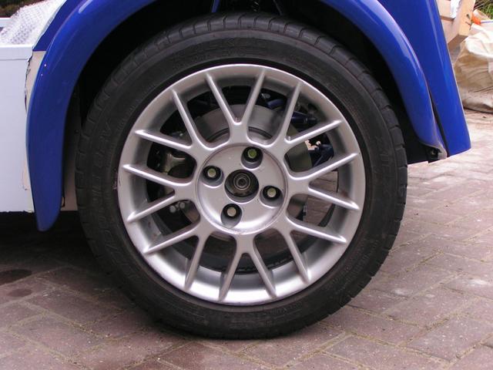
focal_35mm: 60
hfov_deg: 32.2
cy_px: 185
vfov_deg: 24.4
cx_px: 246
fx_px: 855
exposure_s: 1/60
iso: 80
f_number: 3.2
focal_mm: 9.2
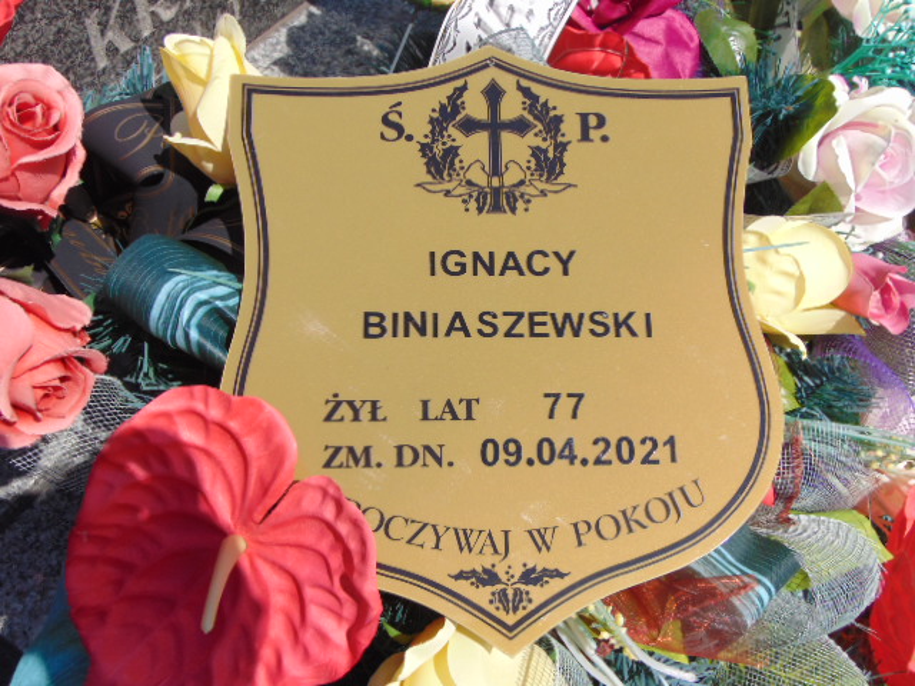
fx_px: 1031
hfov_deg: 47.9
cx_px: 458
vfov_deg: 36.8
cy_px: 343
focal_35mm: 39
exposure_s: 1/320
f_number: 8.5
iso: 80
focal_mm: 6.9
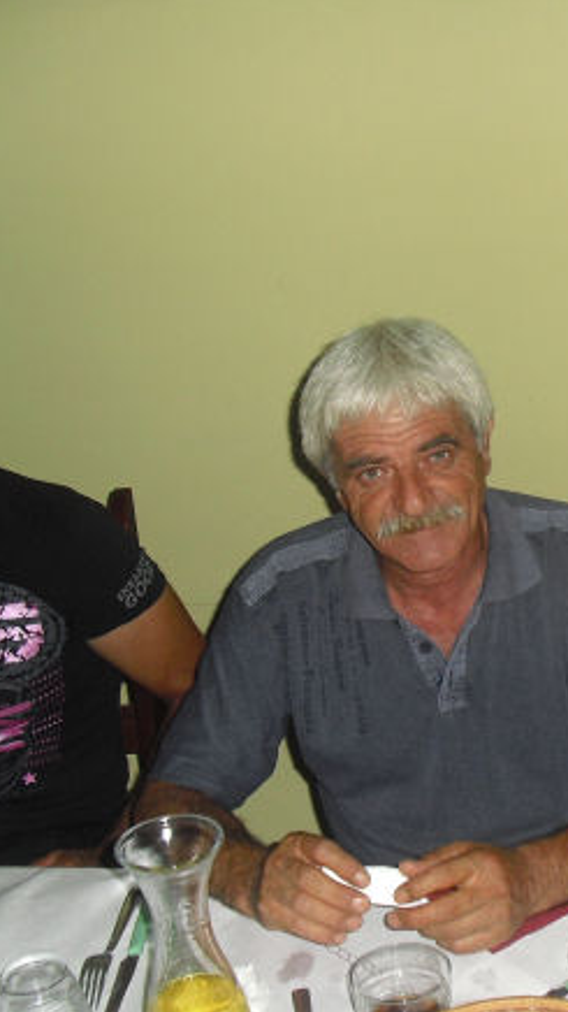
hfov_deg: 21.9
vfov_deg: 39.2
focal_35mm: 53
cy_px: 506
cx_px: 545
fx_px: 1420
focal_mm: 6.3
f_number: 3.1
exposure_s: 1/60
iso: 200
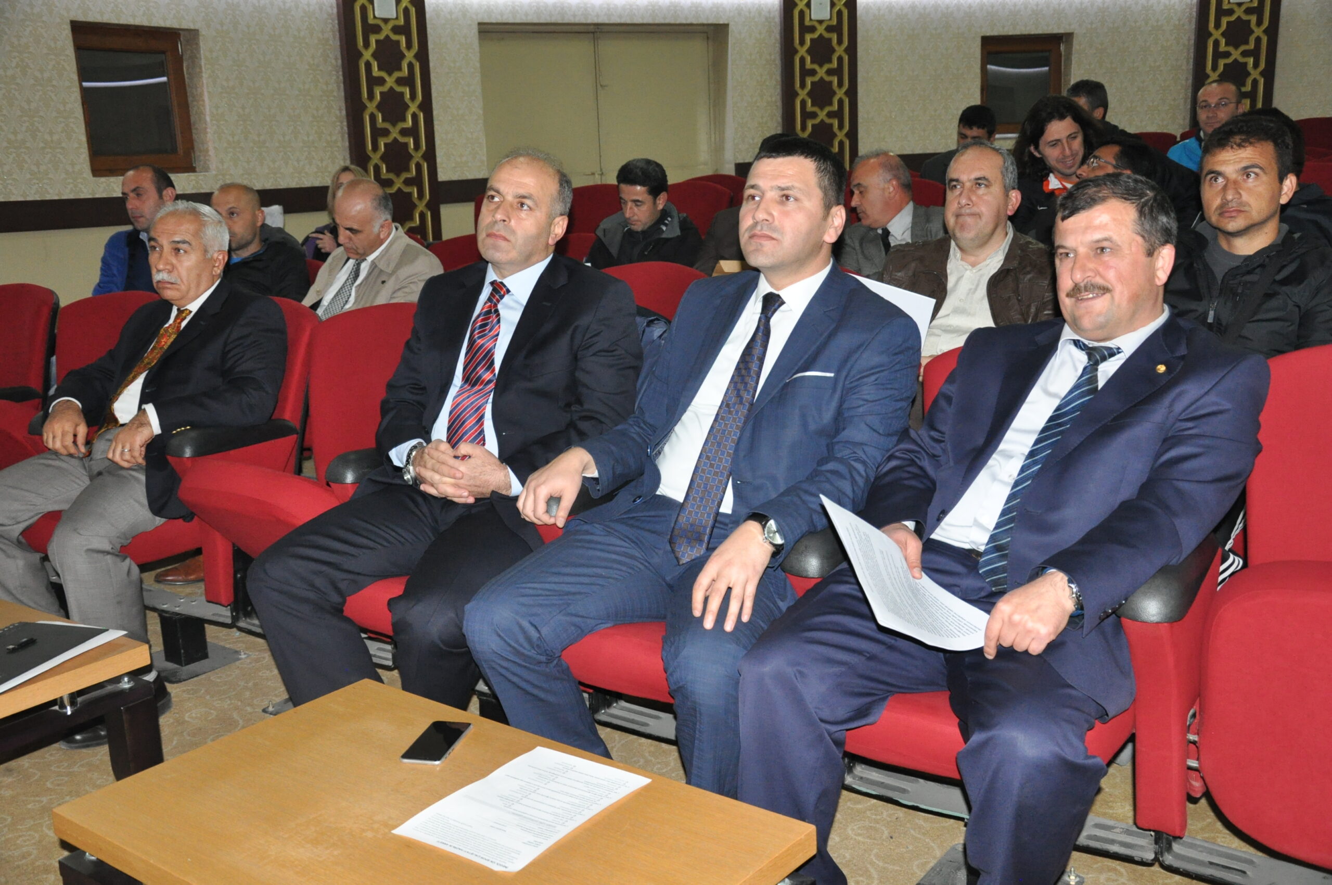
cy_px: 442
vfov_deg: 36.8
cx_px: 666
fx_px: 1330
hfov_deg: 53.2
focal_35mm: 36
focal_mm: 24
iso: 1600
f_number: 5
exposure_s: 1/60
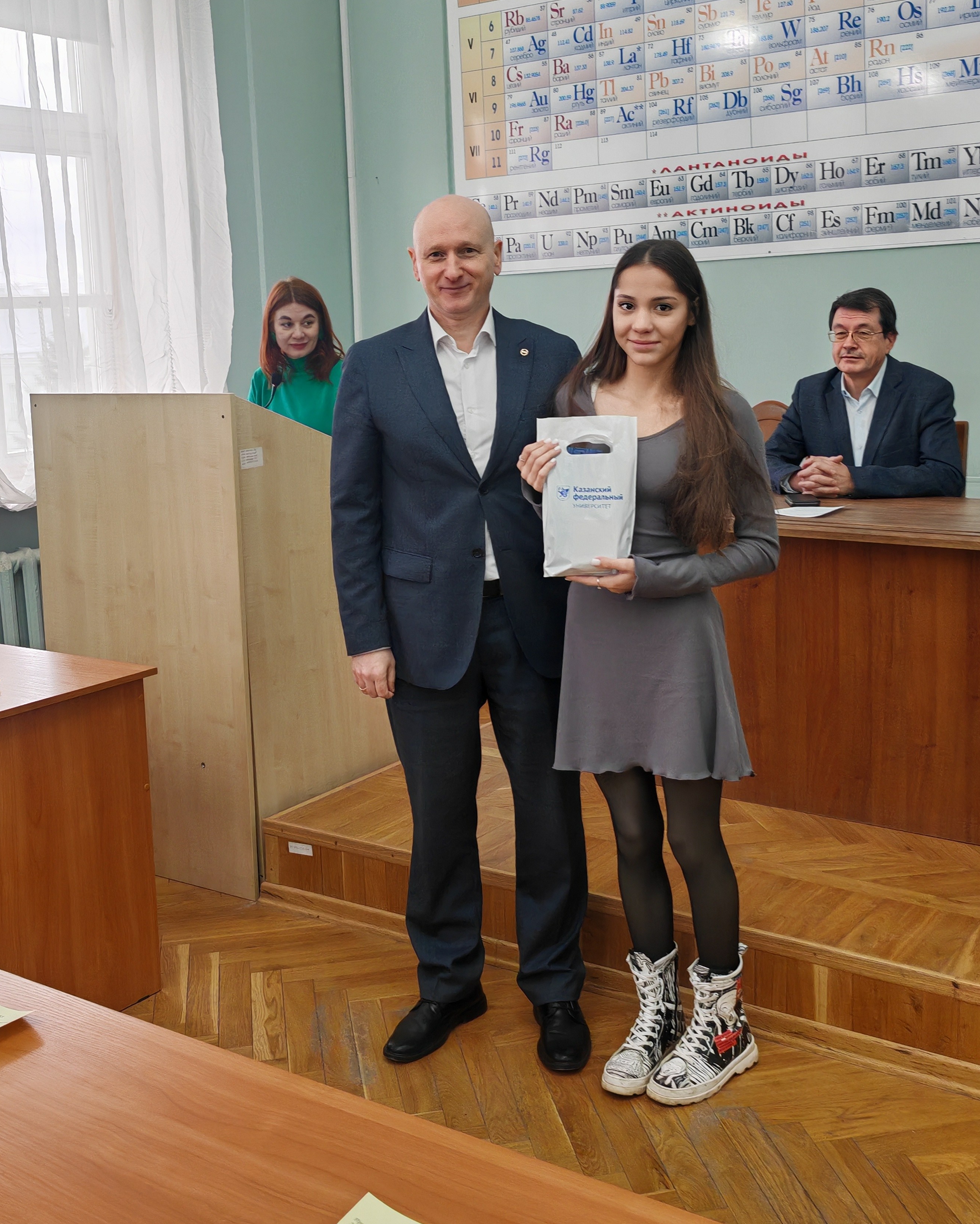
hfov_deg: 35.7
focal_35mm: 42
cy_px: 487
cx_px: 515
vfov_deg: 43.6
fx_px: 1523
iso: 500
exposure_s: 1/100
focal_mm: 6.12
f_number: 1.9
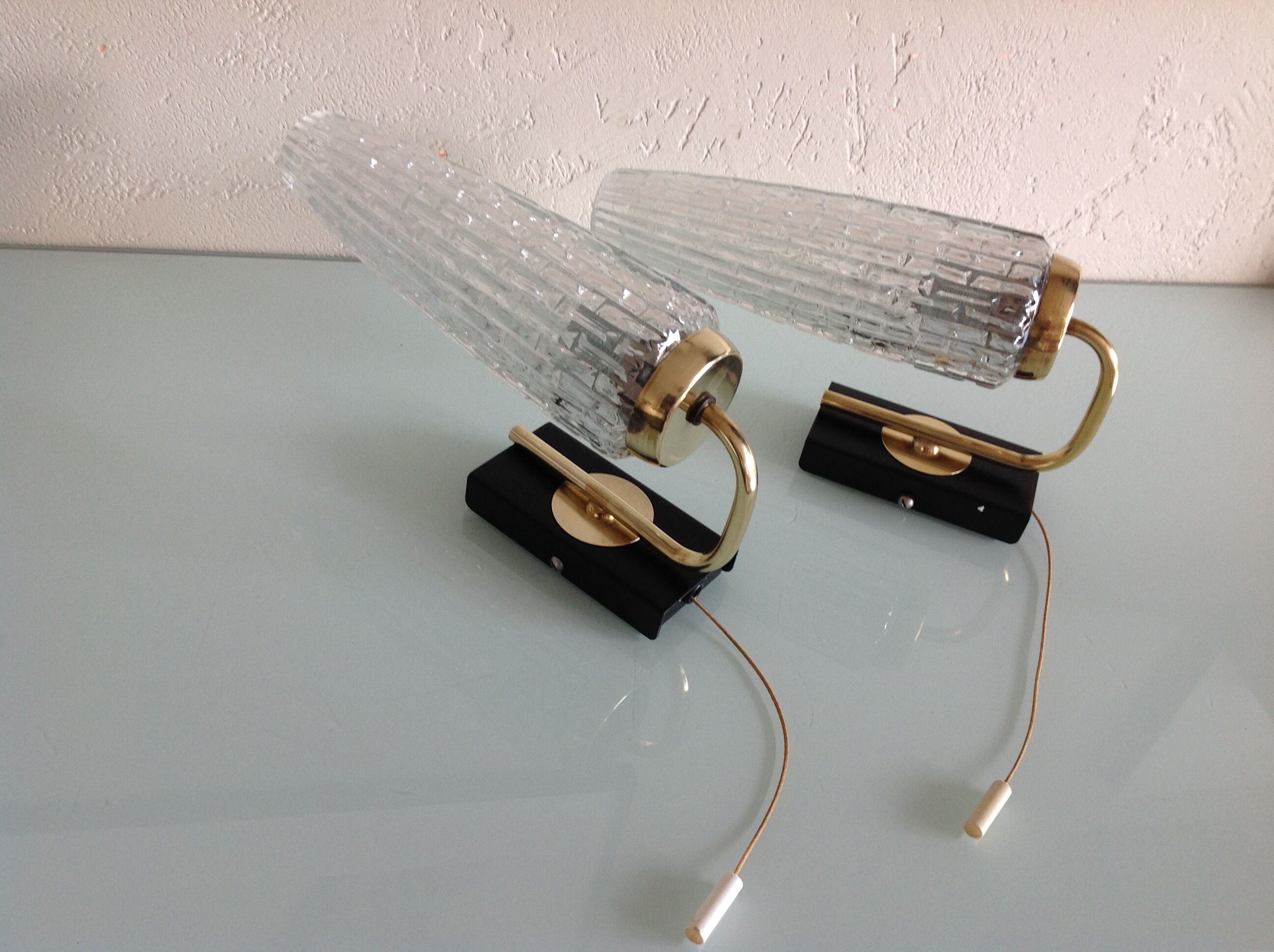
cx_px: 637
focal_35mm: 35
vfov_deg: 40.6
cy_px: 476
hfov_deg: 52.7
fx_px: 1286
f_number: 2.4
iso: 64
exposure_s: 1/30
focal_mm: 4.28
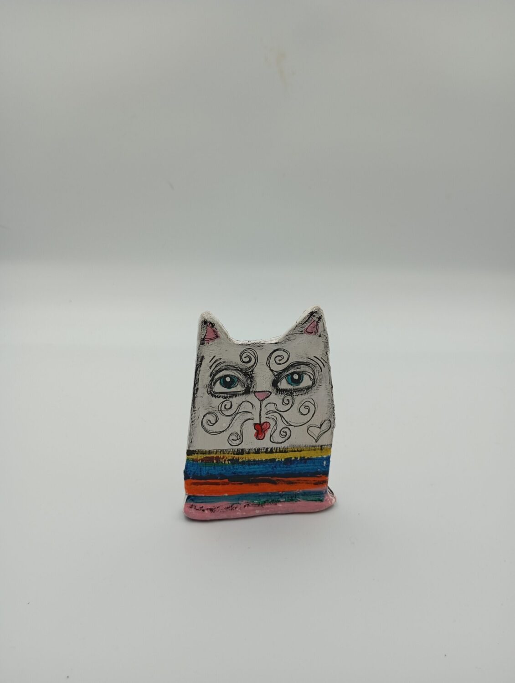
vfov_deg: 63.4
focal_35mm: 28
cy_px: 342
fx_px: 554
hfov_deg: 49.9
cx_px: 258
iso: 125
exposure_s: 1/100
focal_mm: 4.27
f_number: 1.8
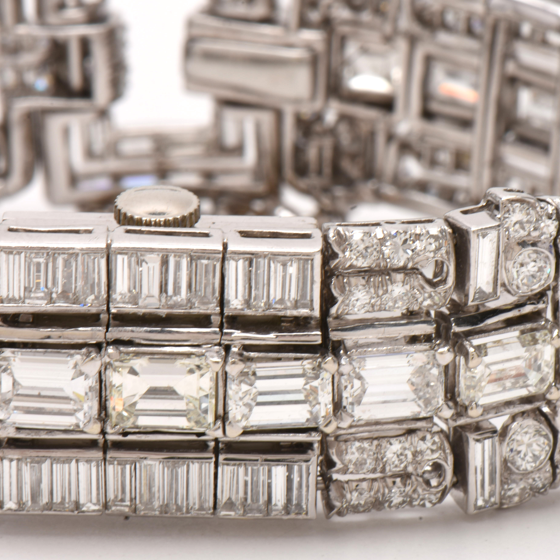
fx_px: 3234
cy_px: 260
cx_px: 385
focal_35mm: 177
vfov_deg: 9.9
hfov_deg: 9.9
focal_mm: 85
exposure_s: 1/80
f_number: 29
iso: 100
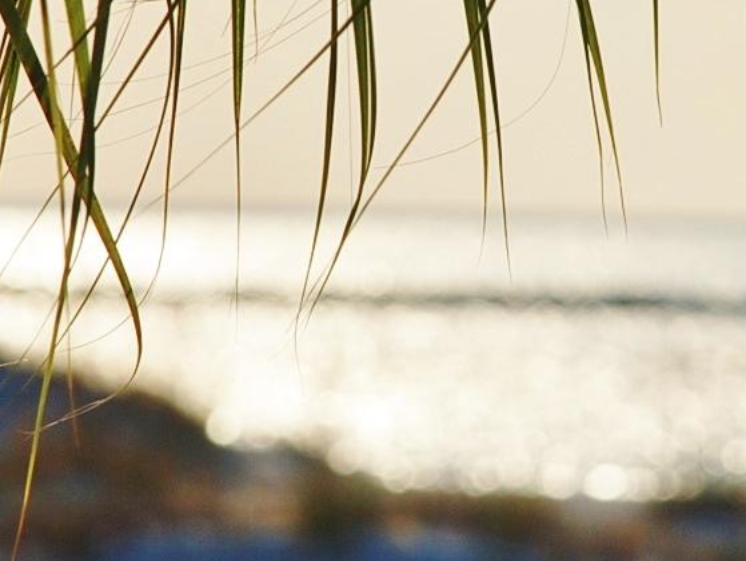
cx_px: 406
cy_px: 150
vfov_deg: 2.2
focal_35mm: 675
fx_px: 14549
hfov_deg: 2.9
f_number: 8
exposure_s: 1/1000
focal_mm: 135
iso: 100
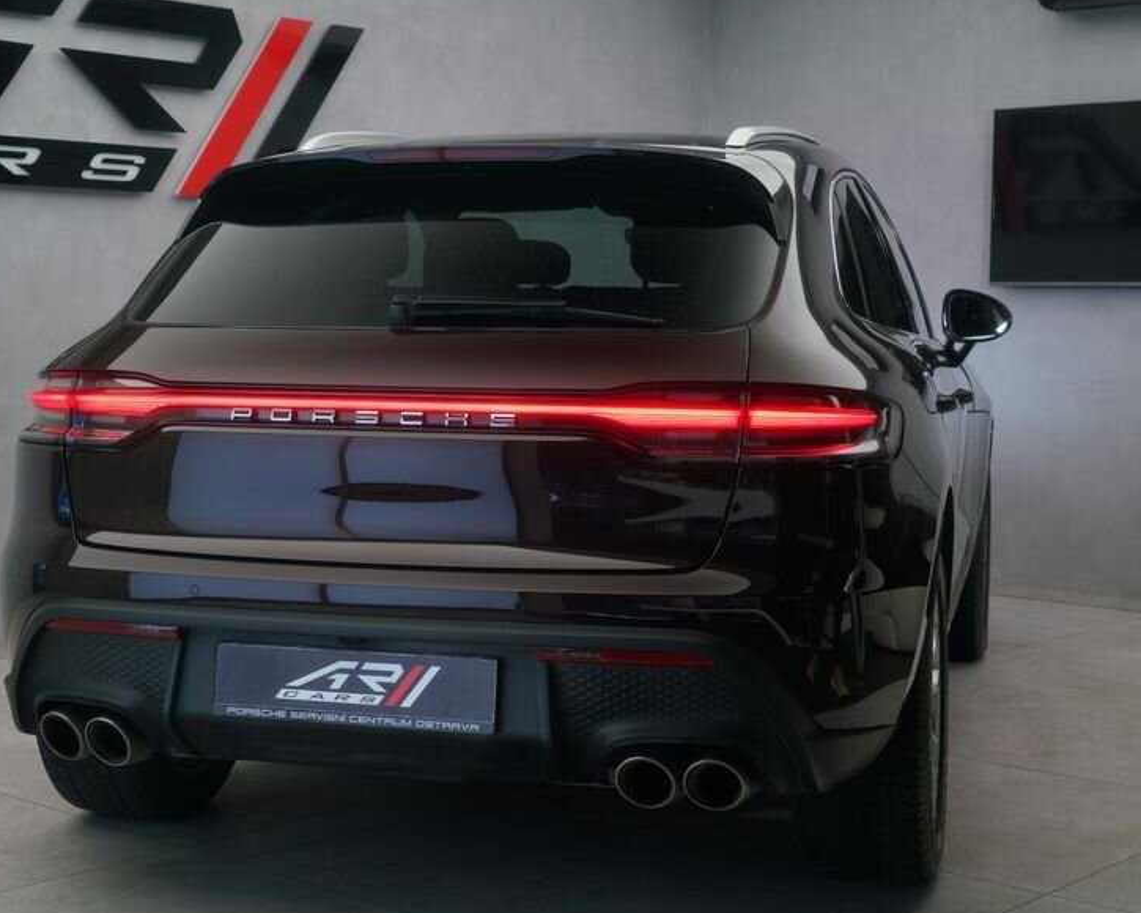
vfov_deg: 26.7
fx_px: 1925
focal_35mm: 57
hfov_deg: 33.0
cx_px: 486
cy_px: 492
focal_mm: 43
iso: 160
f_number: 8
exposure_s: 1/6
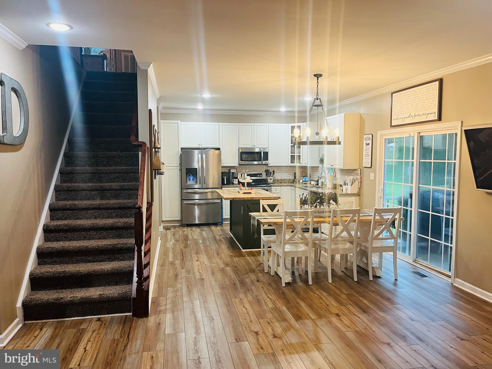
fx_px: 370
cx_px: 246
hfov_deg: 67.3
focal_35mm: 26
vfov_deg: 53.1
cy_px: 184
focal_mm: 5.1
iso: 125
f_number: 1.6
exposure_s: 1/60
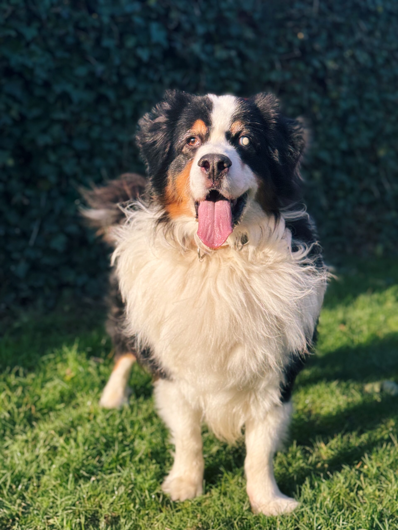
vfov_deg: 39.7
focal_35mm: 48
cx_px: 199
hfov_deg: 30.3
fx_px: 736
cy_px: 265
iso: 64
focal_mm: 6.76
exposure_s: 1/2611
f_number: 1.78
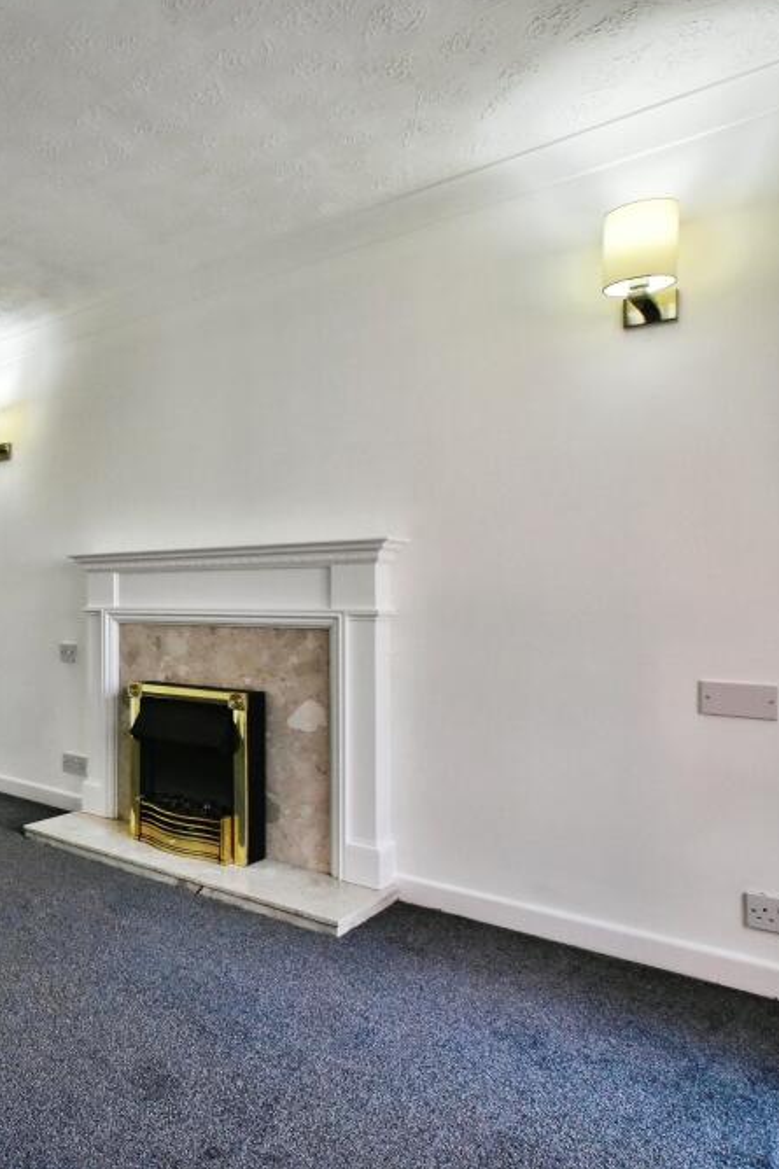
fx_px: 747
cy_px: 577
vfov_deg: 76.1
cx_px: -63
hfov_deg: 43.6
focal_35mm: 23
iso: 3200
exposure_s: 1/160
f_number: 8
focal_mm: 10
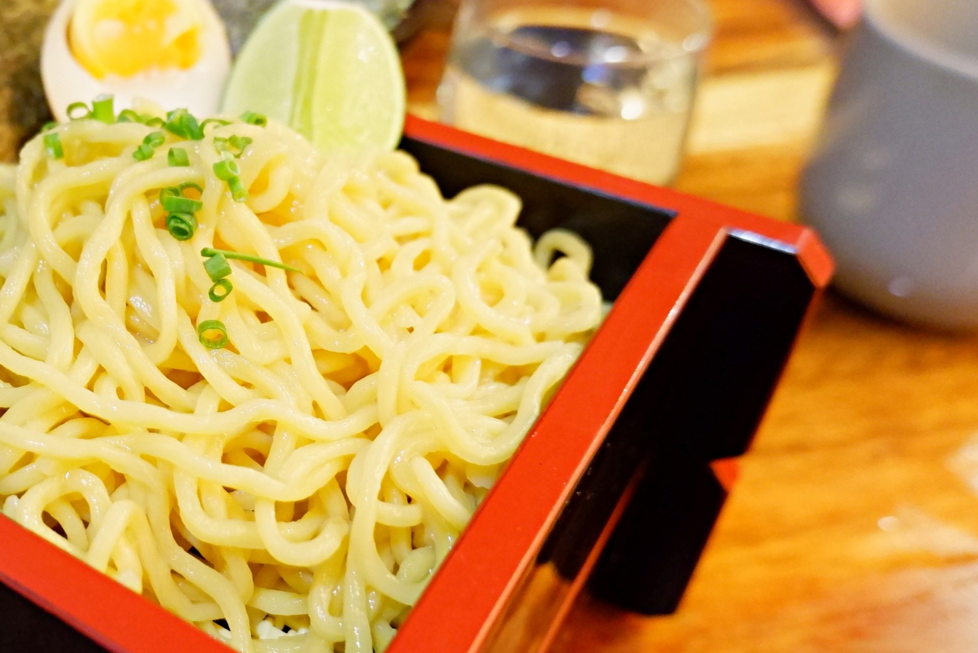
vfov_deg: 34.2
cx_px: 172
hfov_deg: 46.5
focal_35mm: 39
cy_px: 330
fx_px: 1060
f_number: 3.5
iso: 3200
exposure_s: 1/18
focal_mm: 15
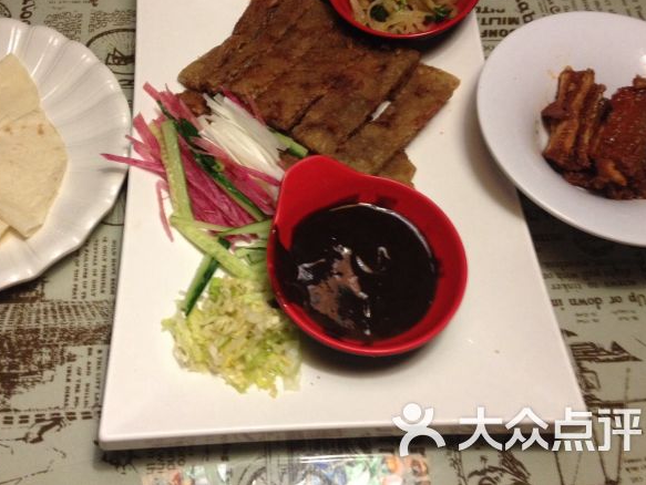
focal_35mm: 42
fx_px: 784
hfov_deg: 44.7
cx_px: 283
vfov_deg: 34.3
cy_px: 197
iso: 200
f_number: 2.4
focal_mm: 4.28
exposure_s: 1/20
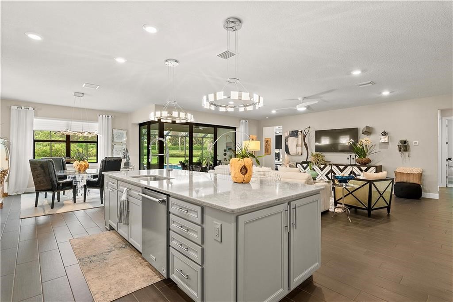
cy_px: 151
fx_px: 208
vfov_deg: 72.0
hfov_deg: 95.0
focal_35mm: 16
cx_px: 226
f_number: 6.3
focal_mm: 11
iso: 320
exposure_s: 1/10
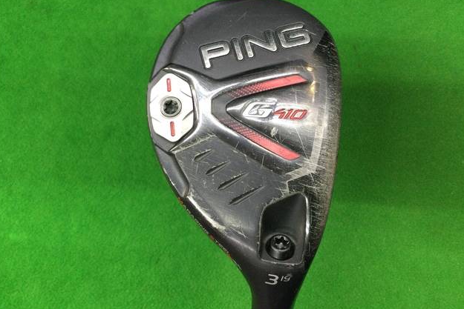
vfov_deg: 40.0
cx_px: 231
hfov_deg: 57.2
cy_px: 162
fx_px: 425
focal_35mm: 33
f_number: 2.4
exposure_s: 1/30
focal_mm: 3.3
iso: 125
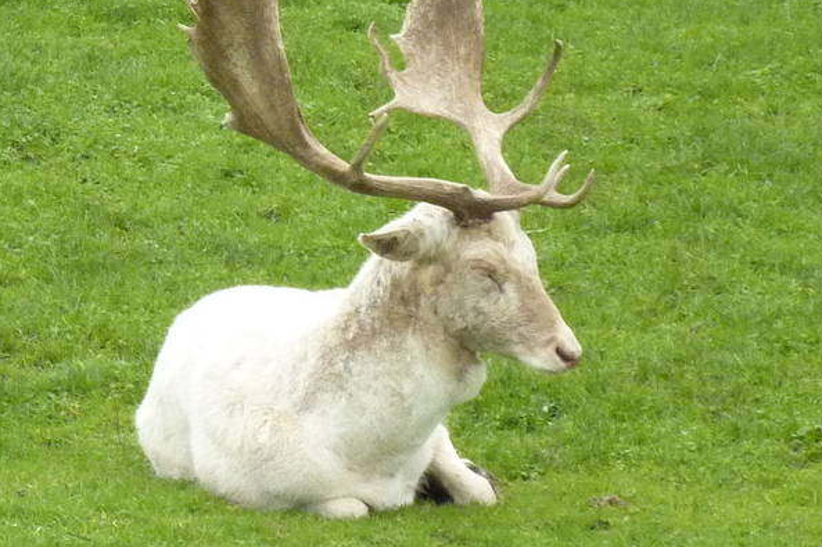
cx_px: 87
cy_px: -227
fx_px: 6665
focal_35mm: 292
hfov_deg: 7.0
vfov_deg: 4.7
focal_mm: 17
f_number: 4.3
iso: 320
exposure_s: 1/500
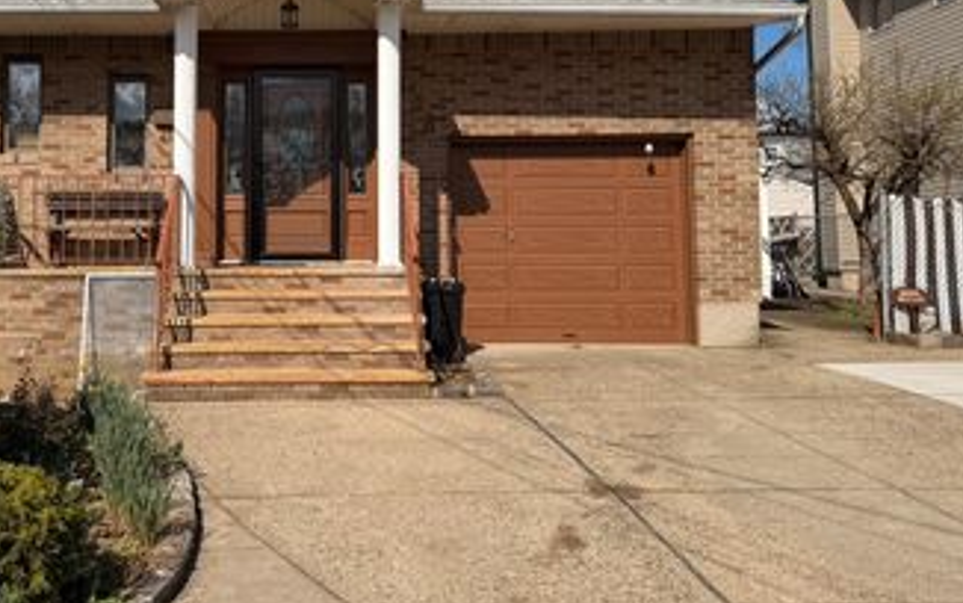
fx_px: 1024
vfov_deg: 32.4
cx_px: 307
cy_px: 182
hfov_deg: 49.3
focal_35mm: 39
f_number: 1.78
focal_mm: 6.76
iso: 80
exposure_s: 1/8130
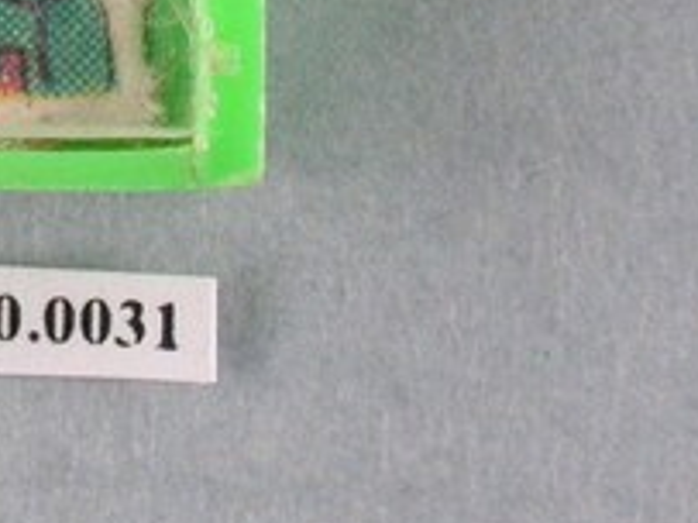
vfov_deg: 3.3
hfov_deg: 4.3
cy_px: -200
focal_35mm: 454
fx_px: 9149
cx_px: -299
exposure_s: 1/30
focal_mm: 29.9
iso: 200
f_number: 6.2
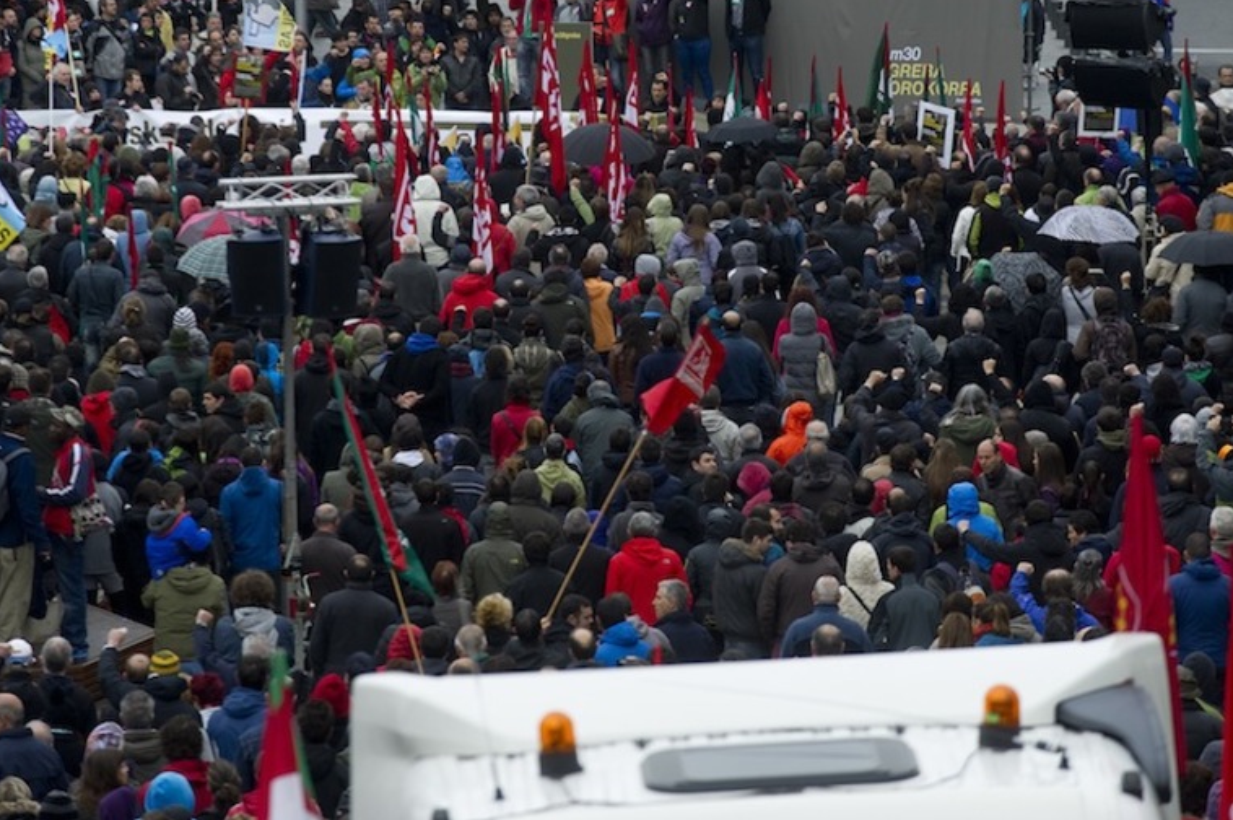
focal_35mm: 247
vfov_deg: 5.6
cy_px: 315
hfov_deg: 8.3
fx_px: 8452
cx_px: 615
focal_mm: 200
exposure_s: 1/100
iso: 200
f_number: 6.3
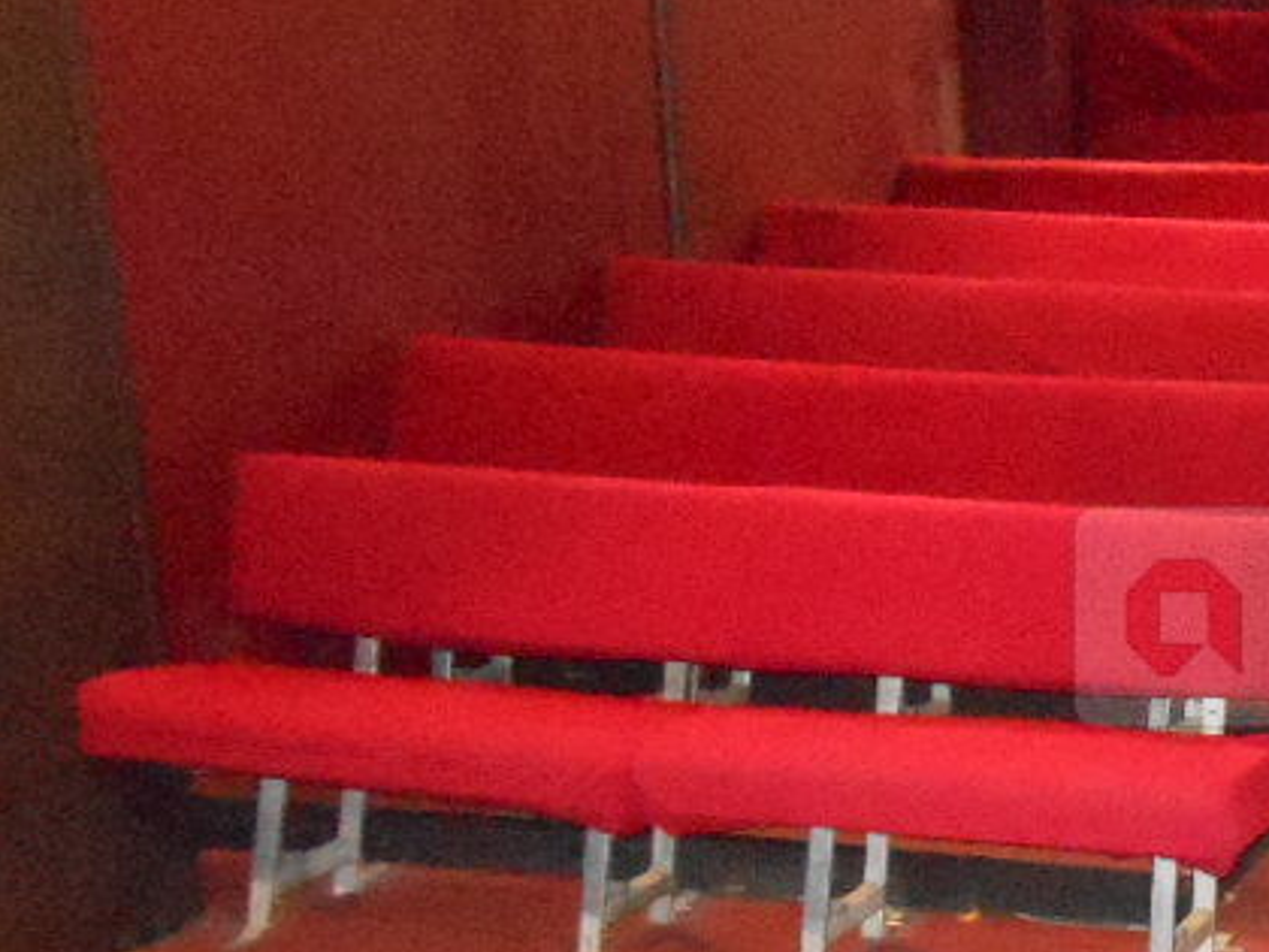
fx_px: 2236
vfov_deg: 23.9
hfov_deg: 27.7
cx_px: 1538
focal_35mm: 61
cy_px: 617
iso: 1600
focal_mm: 4.5
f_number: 3.2
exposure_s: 1/25
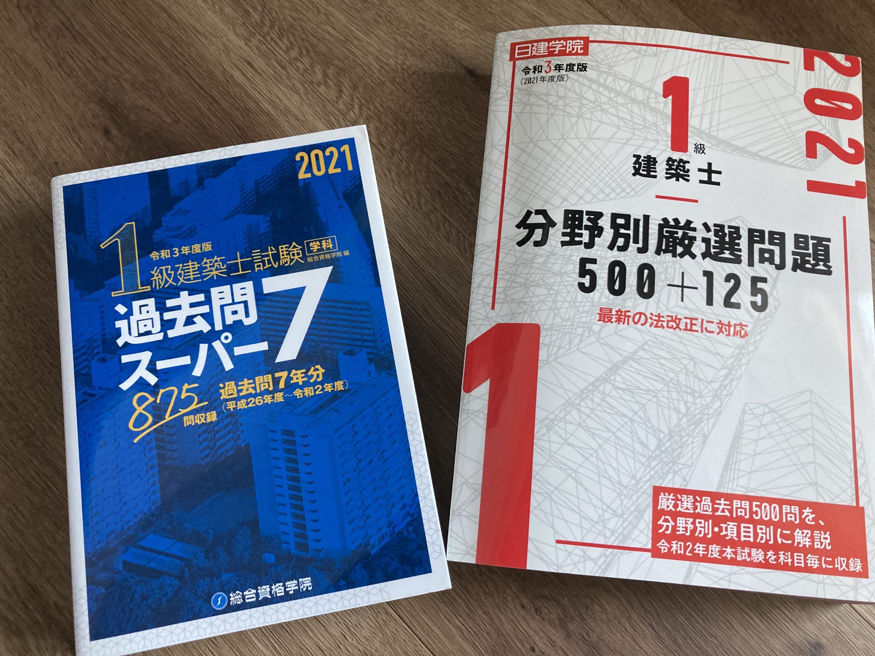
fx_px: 708
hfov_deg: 63.4
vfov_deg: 49.7
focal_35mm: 28
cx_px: 438
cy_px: 328
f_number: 1.8
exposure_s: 1/60
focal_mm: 3.99
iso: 250
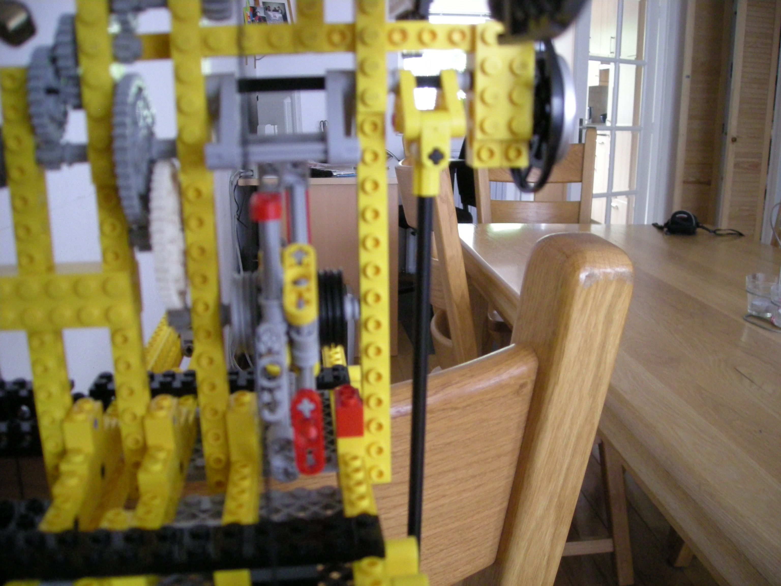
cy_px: 293
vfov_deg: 40.7
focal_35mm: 35
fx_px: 790
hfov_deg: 52.6
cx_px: 390
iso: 400
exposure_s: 1/19.8
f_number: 2.8
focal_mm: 5.7
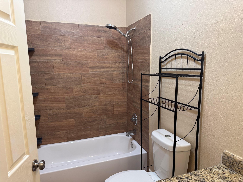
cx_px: 122
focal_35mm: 24
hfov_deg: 71.6
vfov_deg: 56.8
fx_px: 168
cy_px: 91
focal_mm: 6.76
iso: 200
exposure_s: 1/120
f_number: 1.78
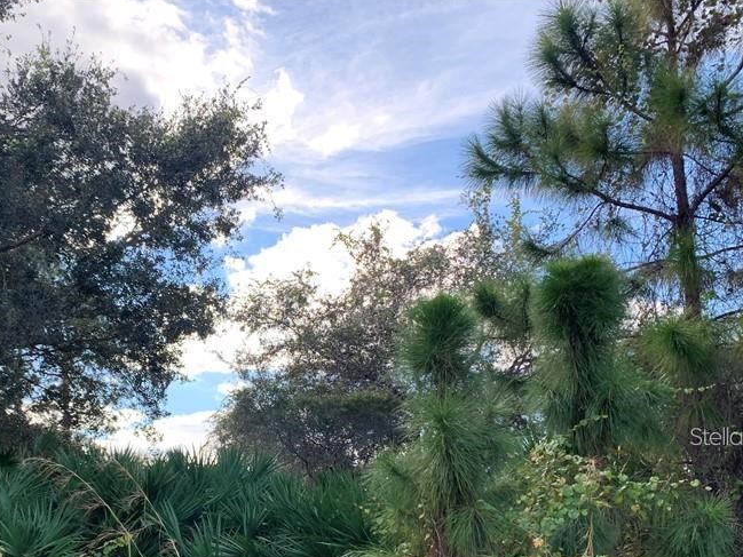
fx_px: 880
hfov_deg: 44.6
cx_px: 212
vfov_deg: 34.2
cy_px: 436
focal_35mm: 41
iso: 25
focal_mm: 4.25
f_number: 1.8
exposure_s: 1/413
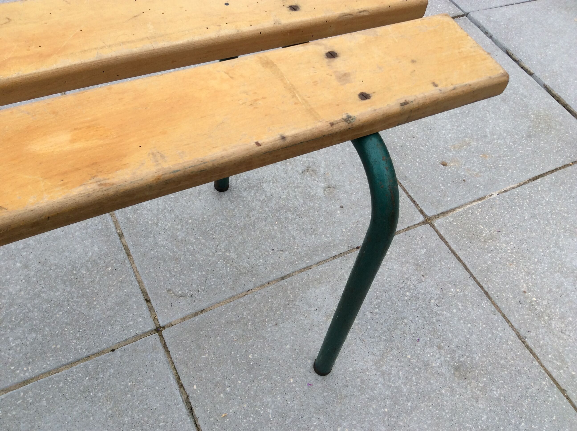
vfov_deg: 44.1
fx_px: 533
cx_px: 288
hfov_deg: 56.9
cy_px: 216
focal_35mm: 32
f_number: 2.4
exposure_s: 1/316
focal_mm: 3.3
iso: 32
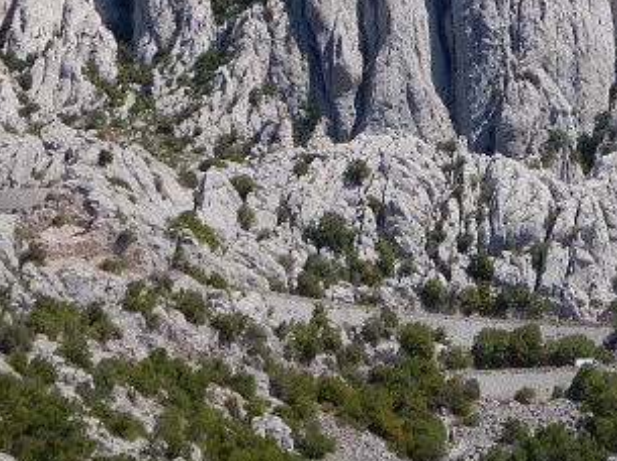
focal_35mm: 208
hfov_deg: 9.5
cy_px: 36
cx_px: 548
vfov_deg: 7.1
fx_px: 3703
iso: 125
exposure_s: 1/800
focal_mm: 19.7
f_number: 4.8
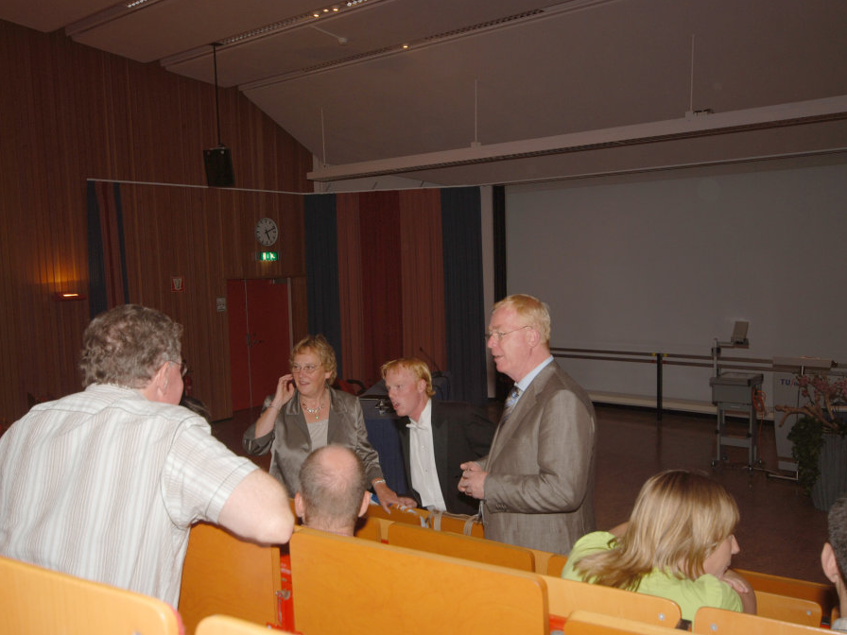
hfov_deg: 55.3
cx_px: 413
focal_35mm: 33
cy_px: 323
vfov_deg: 42.9
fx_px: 807
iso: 125
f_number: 5.6
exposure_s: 1/60
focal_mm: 20
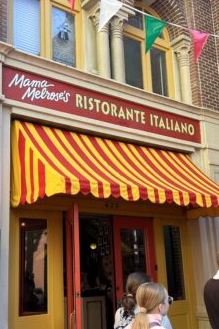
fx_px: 411
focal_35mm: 45
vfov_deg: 43.6
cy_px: 176
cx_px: 94
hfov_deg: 29.8
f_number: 1.5
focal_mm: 5.7
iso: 50
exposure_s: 1/513
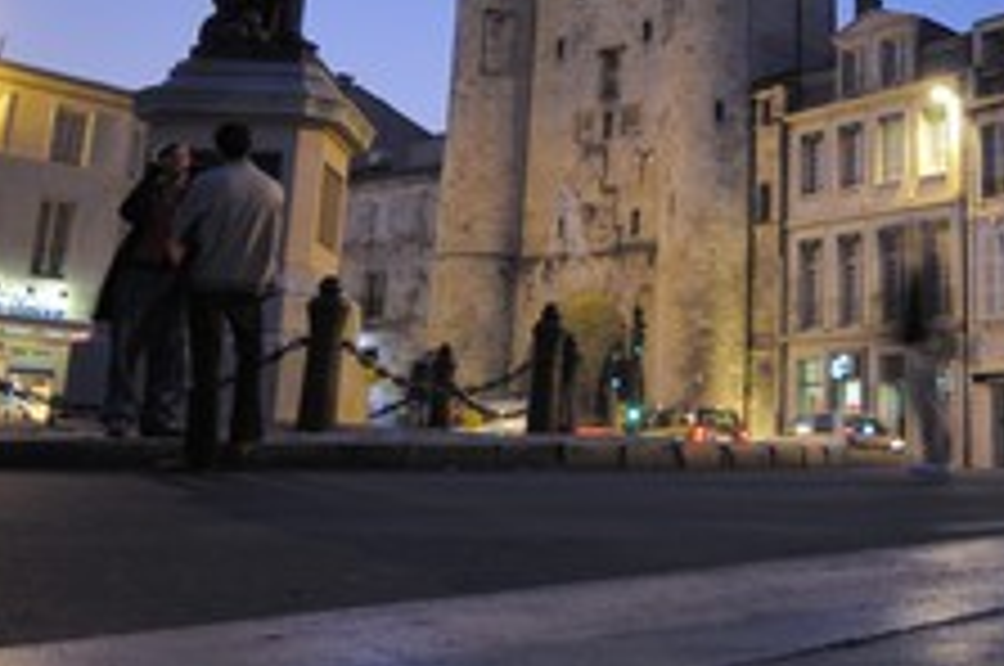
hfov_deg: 37.6
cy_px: 76
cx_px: 799
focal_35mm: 51
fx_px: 1420
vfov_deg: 25.6
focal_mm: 18
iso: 100
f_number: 4
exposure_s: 1/3.33
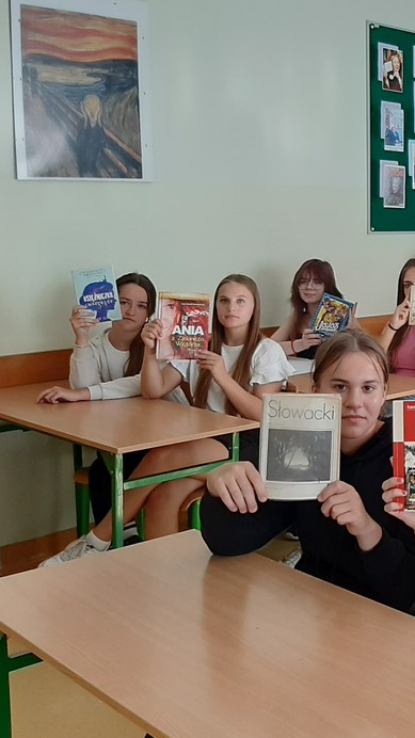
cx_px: 579
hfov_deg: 20.8
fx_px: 998
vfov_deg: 40.4
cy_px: 295
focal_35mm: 51
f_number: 1.7
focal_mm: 3.93
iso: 64
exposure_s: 1/100
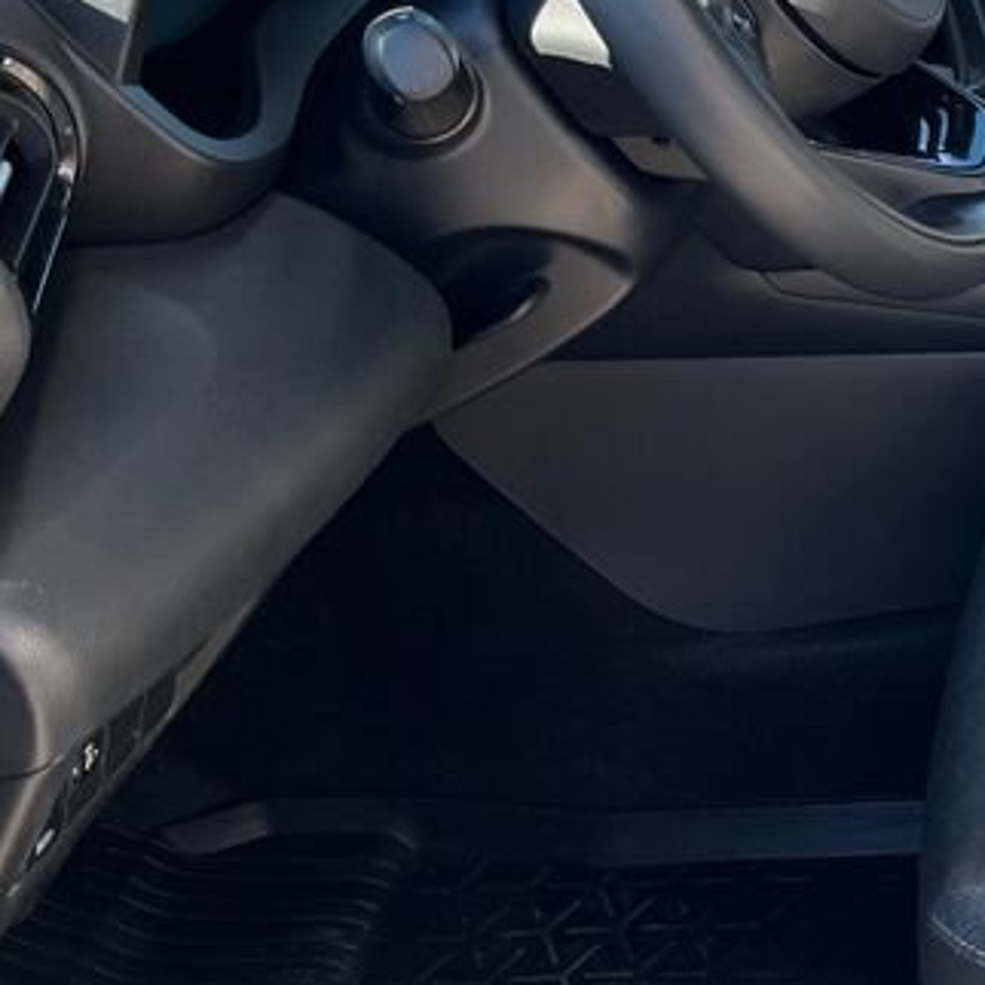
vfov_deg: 23.0
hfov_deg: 21.0
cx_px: 1367
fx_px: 2350
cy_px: 89
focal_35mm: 73
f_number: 1.6
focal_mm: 5.1
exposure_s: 1/324
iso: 50
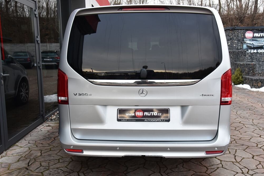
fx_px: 264
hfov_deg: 53.1
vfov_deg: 36.9
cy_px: 86
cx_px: 135
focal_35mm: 36
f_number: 5.6
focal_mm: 35
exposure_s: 1/125
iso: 500
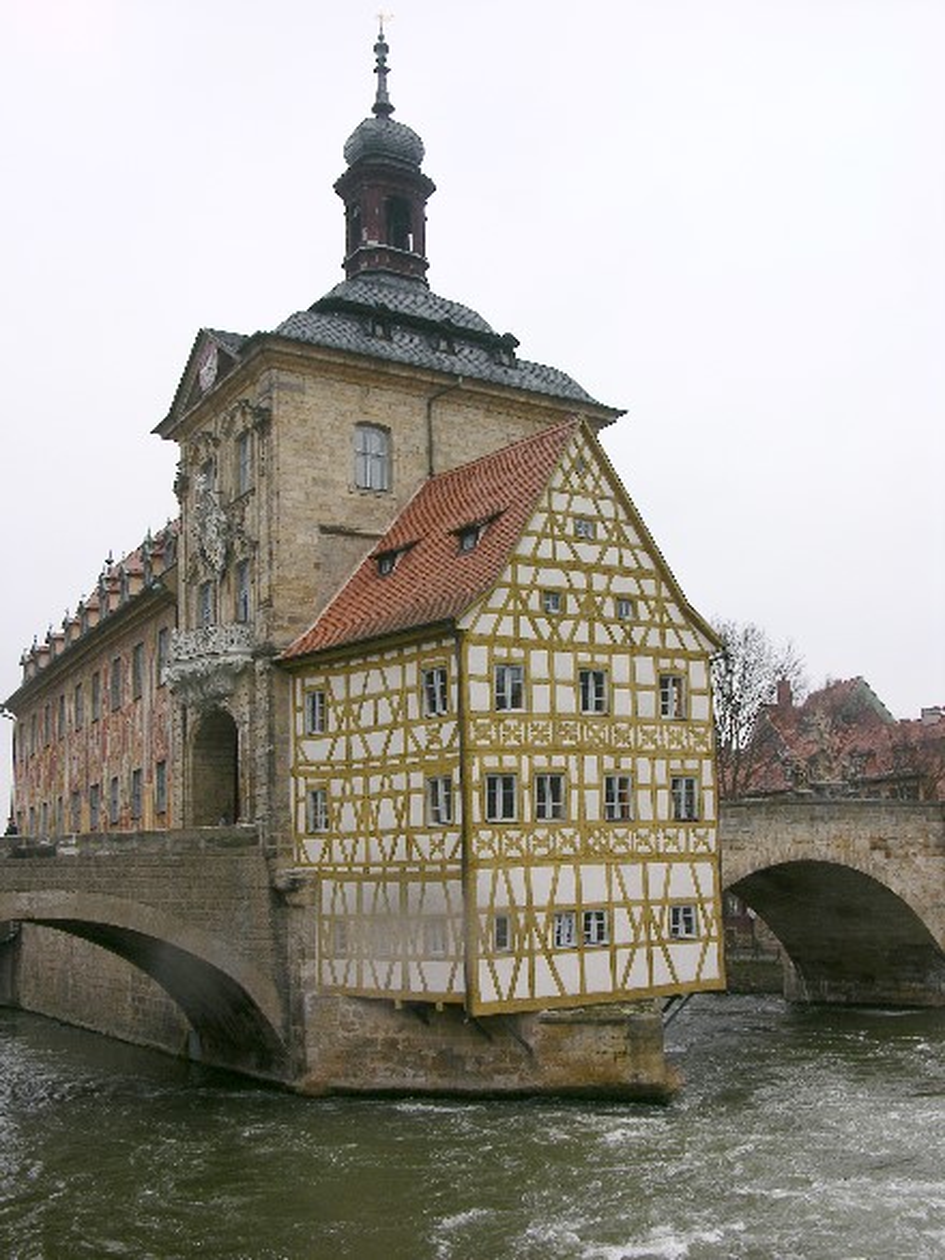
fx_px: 1274
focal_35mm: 35
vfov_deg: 52.6
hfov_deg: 40.7
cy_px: 630
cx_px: 472
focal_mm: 8.9
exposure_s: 1/69.8
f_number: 5.6
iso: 50
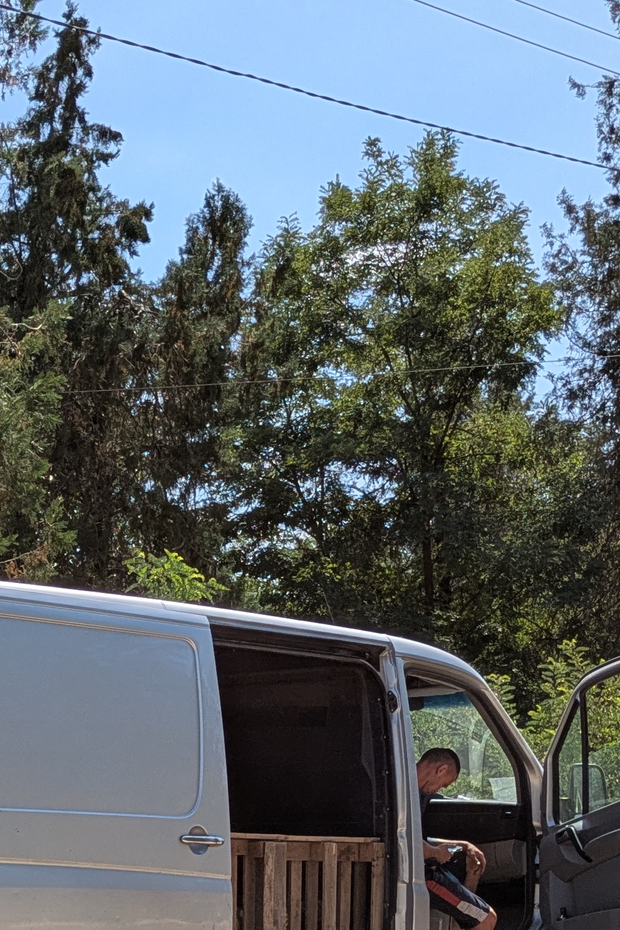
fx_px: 2092
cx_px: 166
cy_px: 673
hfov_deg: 16.8
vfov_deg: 24.8
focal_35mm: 81
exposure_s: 1/2294
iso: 48
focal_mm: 5.43
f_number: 1.89
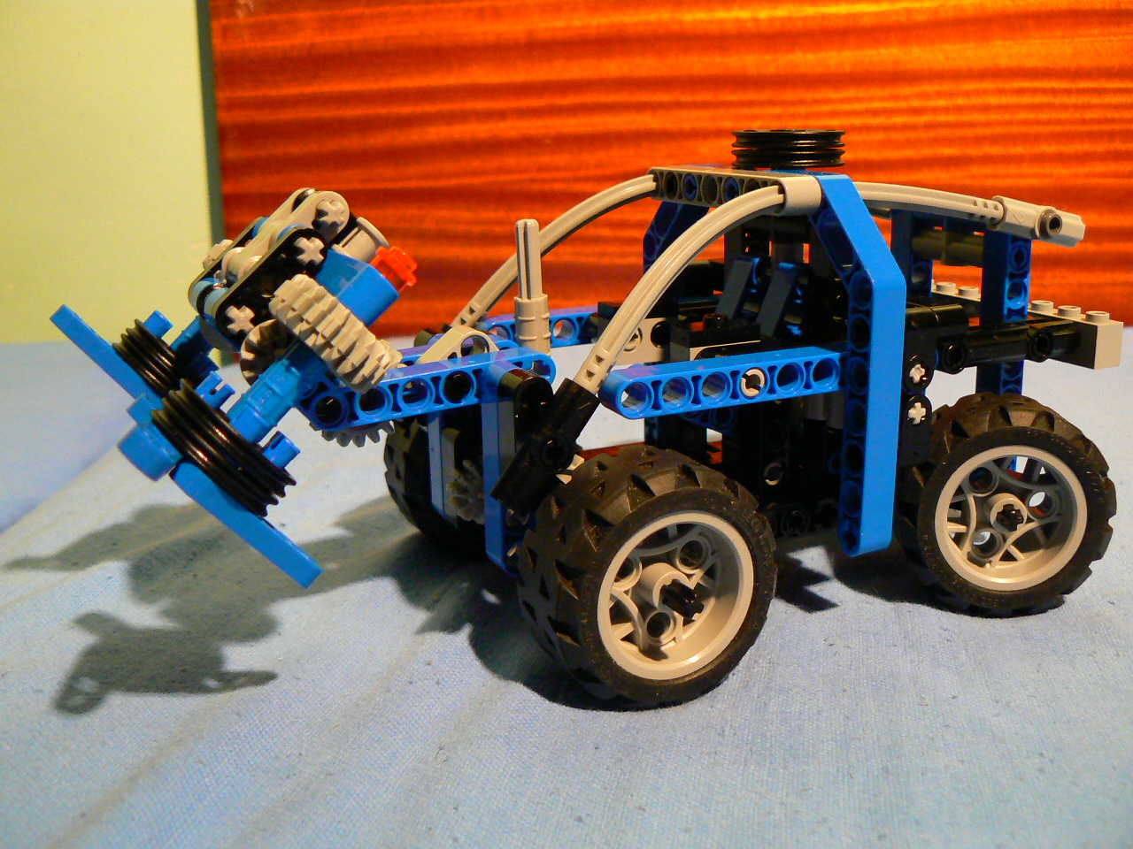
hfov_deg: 51.4
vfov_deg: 39.7
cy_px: 424
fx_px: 1178
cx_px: 566
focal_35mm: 36
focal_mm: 6
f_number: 2.8
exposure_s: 1/6
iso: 200
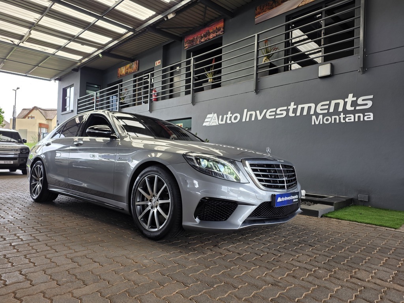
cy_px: 152
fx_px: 268
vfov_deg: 58.9
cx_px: 202
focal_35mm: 23
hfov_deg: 73.9
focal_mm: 6.25
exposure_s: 1/61.5
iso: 40
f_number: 1.7
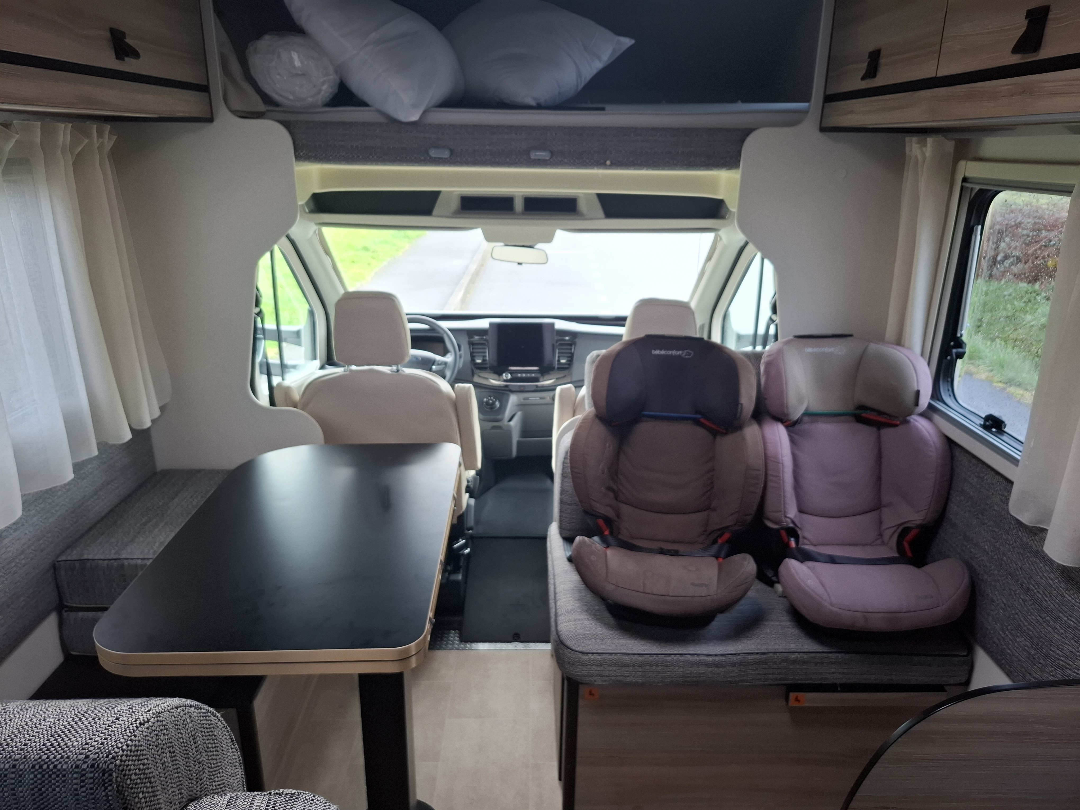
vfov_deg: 58.9
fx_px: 718
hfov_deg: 73.9
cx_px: 540
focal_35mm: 23
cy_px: 405
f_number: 1.8
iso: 160
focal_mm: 5.54
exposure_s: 1/100
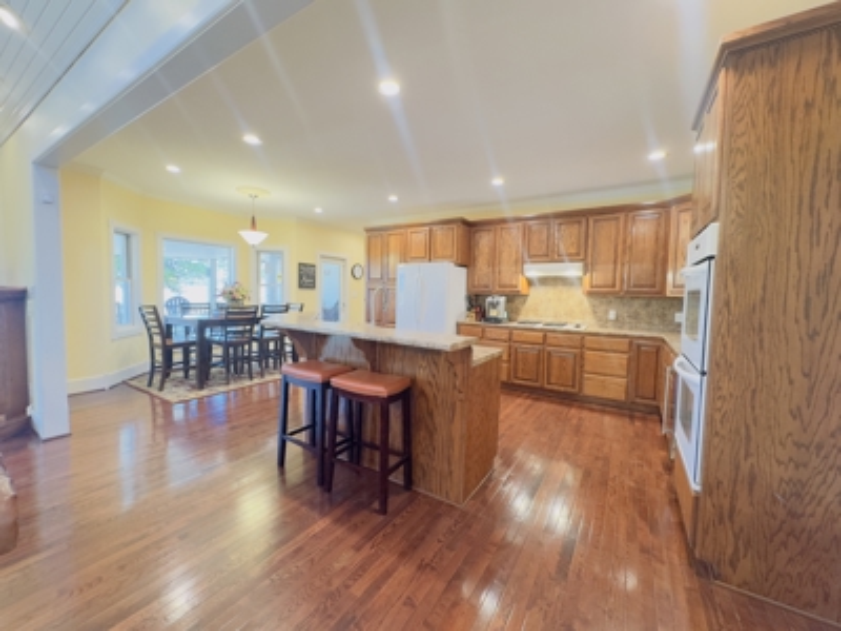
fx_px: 340
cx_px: 420
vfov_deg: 85.7
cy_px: 316
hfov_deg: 102.1
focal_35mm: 14
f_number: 2.2
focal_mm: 2.22
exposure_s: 1/60
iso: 250
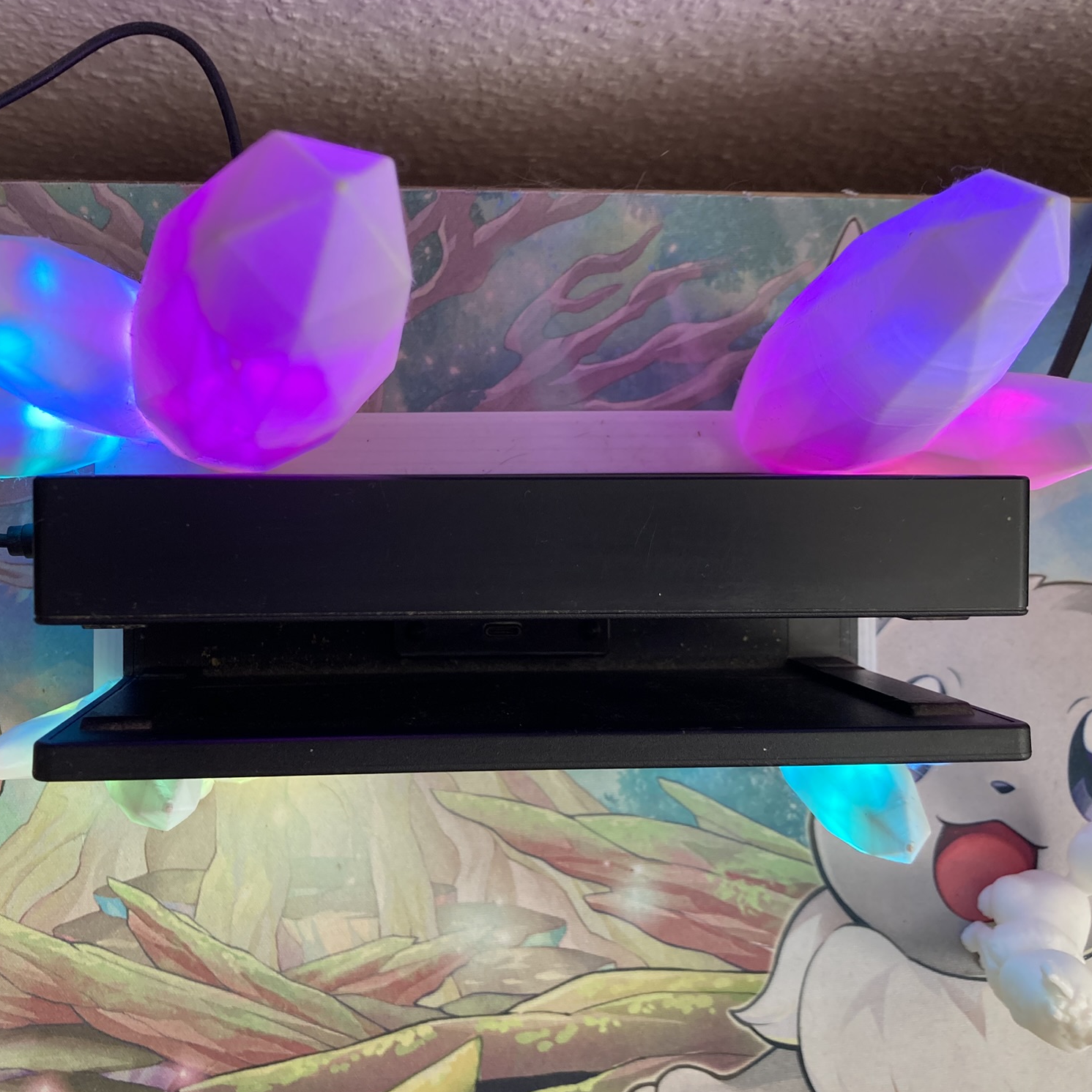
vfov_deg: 48.4
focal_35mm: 34
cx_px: 461
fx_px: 1213
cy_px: 534
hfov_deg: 48.3
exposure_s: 1/59
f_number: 1.8
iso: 80
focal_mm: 3.99
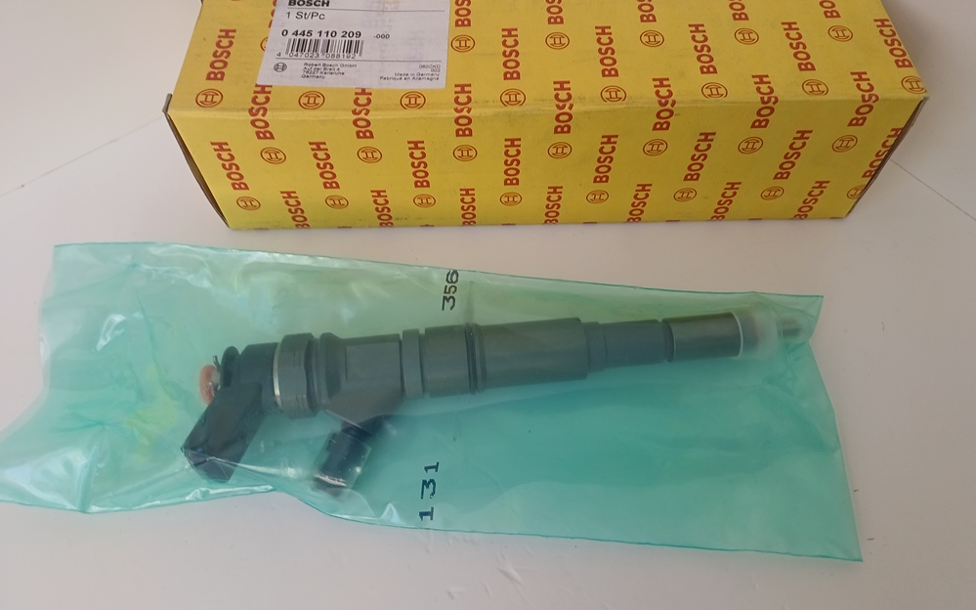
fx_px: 665
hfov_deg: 72.6
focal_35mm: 25
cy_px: 262
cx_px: 494
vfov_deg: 49.1
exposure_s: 1/50
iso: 50
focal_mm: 5.06
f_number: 1.8
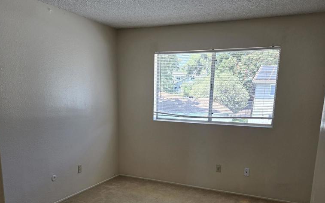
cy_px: 150
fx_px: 292
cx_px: 161
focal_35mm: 33
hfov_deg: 58.1
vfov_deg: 37.5
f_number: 1.8
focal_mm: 5.4
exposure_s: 1/120
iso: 32
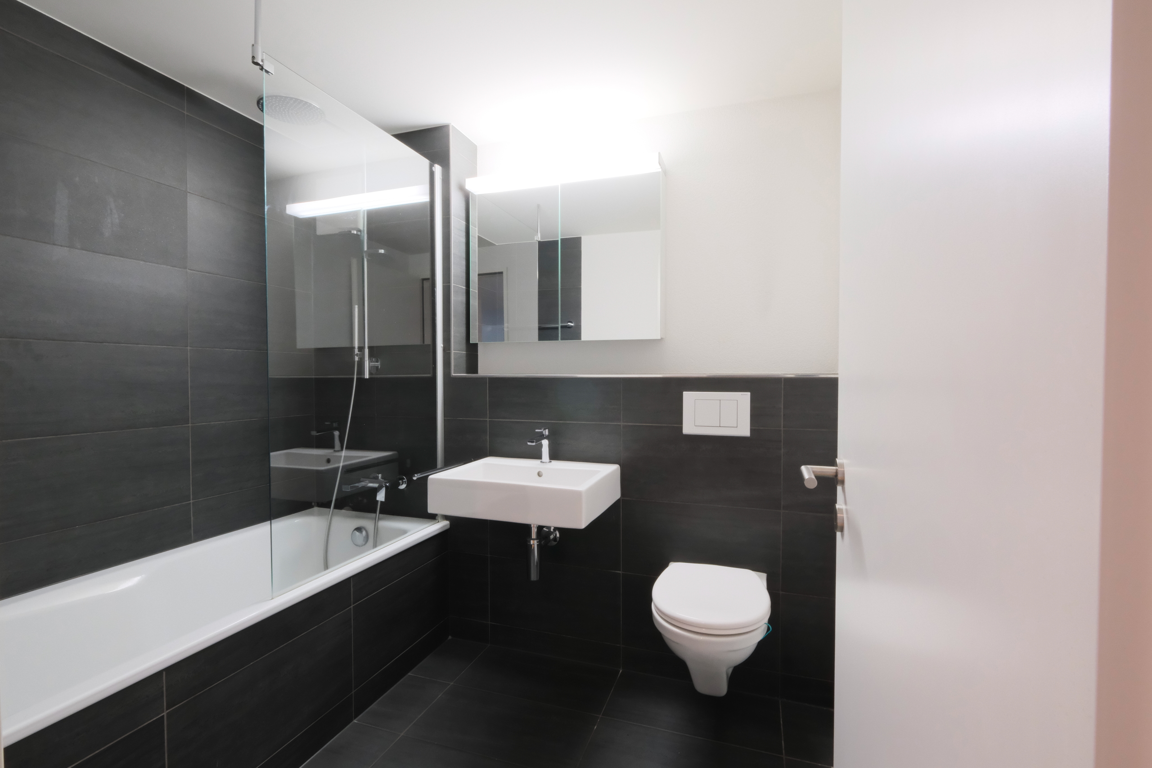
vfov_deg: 77.3
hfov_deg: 100.4
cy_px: 384
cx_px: 576
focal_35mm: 15
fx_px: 480
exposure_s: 1/4.3
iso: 3200
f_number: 16
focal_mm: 10
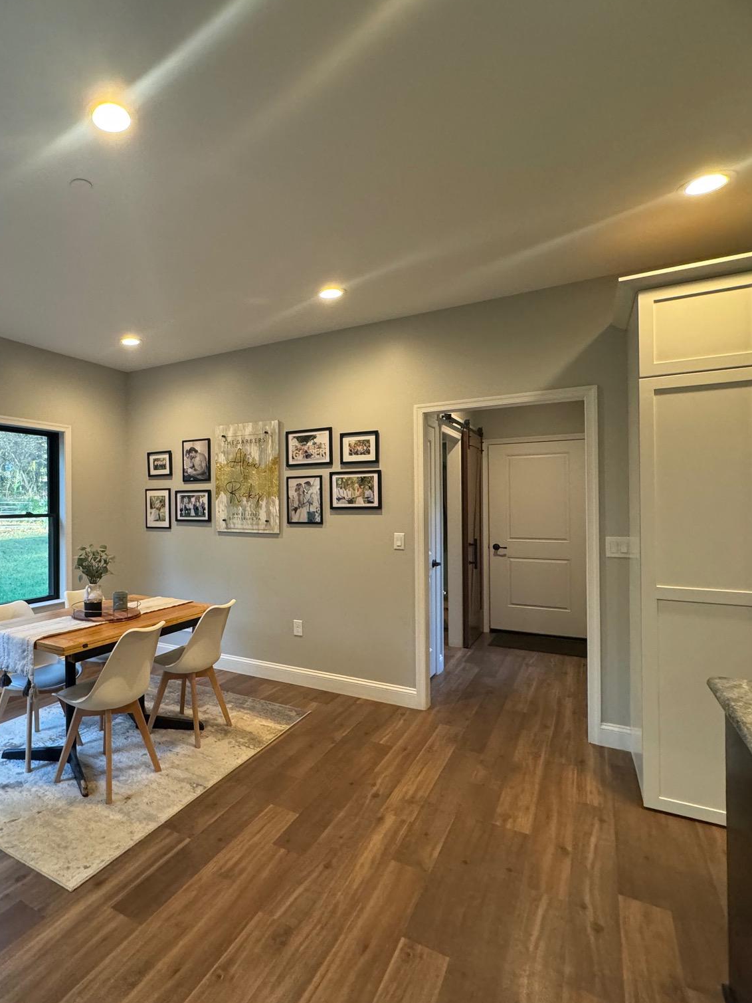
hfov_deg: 65.3
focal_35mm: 19
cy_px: 502
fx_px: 550
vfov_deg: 84.7
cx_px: 205
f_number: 2.2
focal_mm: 2.22
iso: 320
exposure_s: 1/120
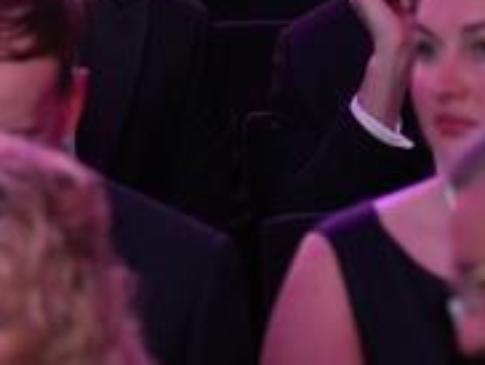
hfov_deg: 3.8
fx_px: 7267
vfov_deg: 2.9
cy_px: -188
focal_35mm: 518
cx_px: -613
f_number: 2.8
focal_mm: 91
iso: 1600
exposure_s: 1/50
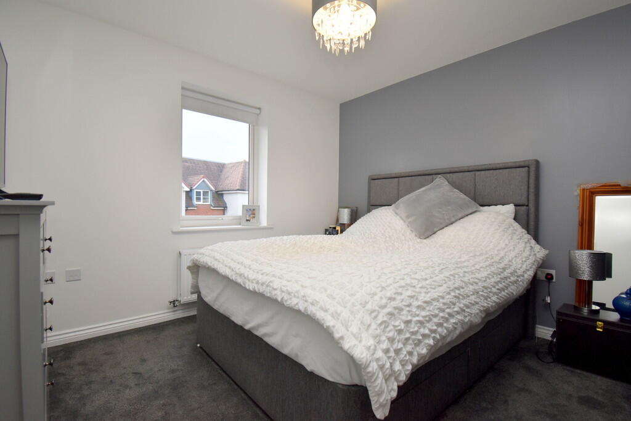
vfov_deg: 77.3
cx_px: 316
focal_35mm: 15
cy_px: 210
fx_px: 263
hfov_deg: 100.4
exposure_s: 1/125
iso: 800
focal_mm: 10
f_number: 4.5
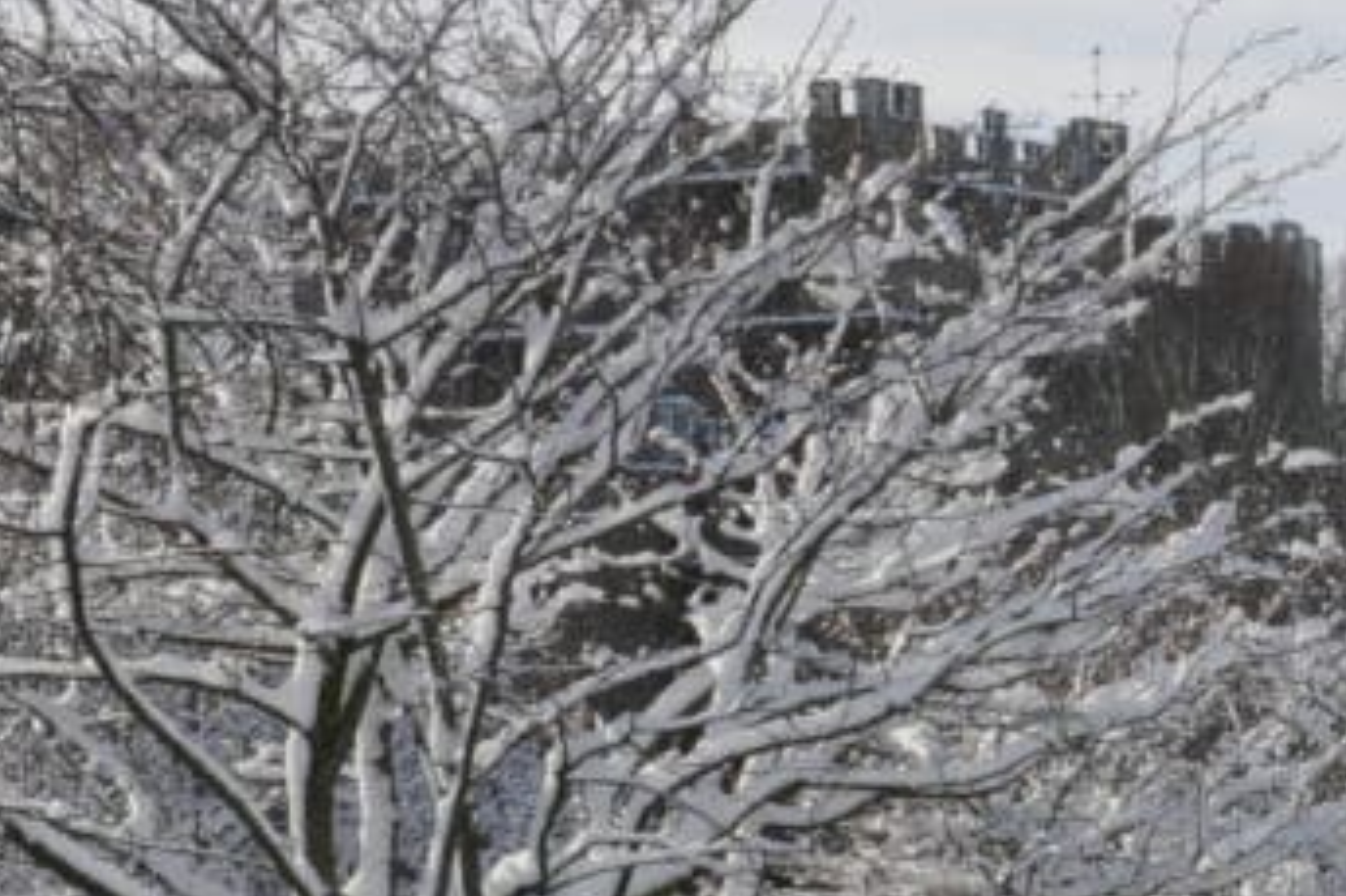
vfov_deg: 8.5
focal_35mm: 160
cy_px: 894
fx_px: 5979
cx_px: 2367
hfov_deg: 11.9
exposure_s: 1/200
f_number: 14
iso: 200
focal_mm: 30
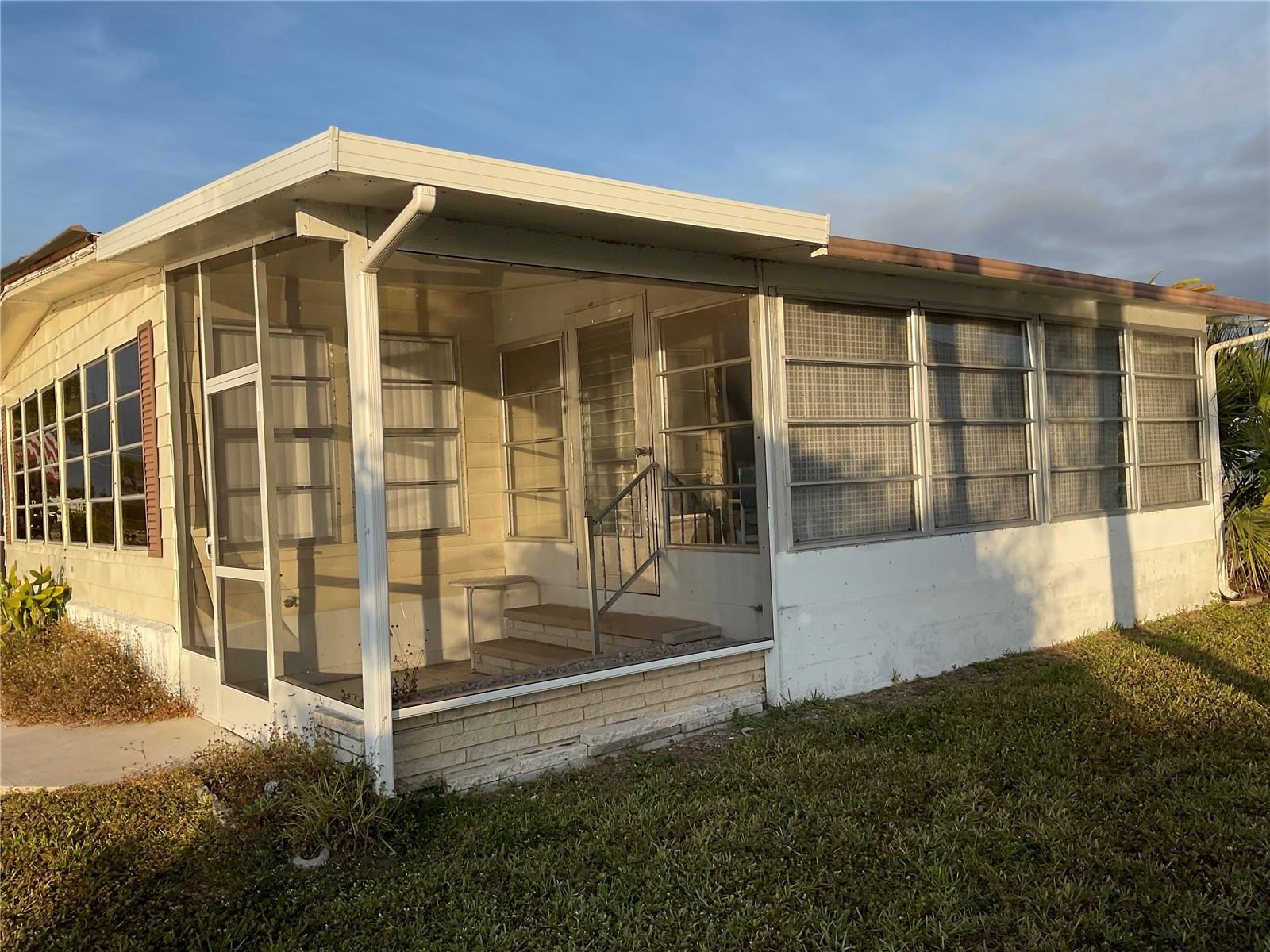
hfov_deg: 61.7
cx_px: 635
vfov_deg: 48.2
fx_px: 1064
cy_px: 476
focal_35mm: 29
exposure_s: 1/1412
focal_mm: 3
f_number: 1.8
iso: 16
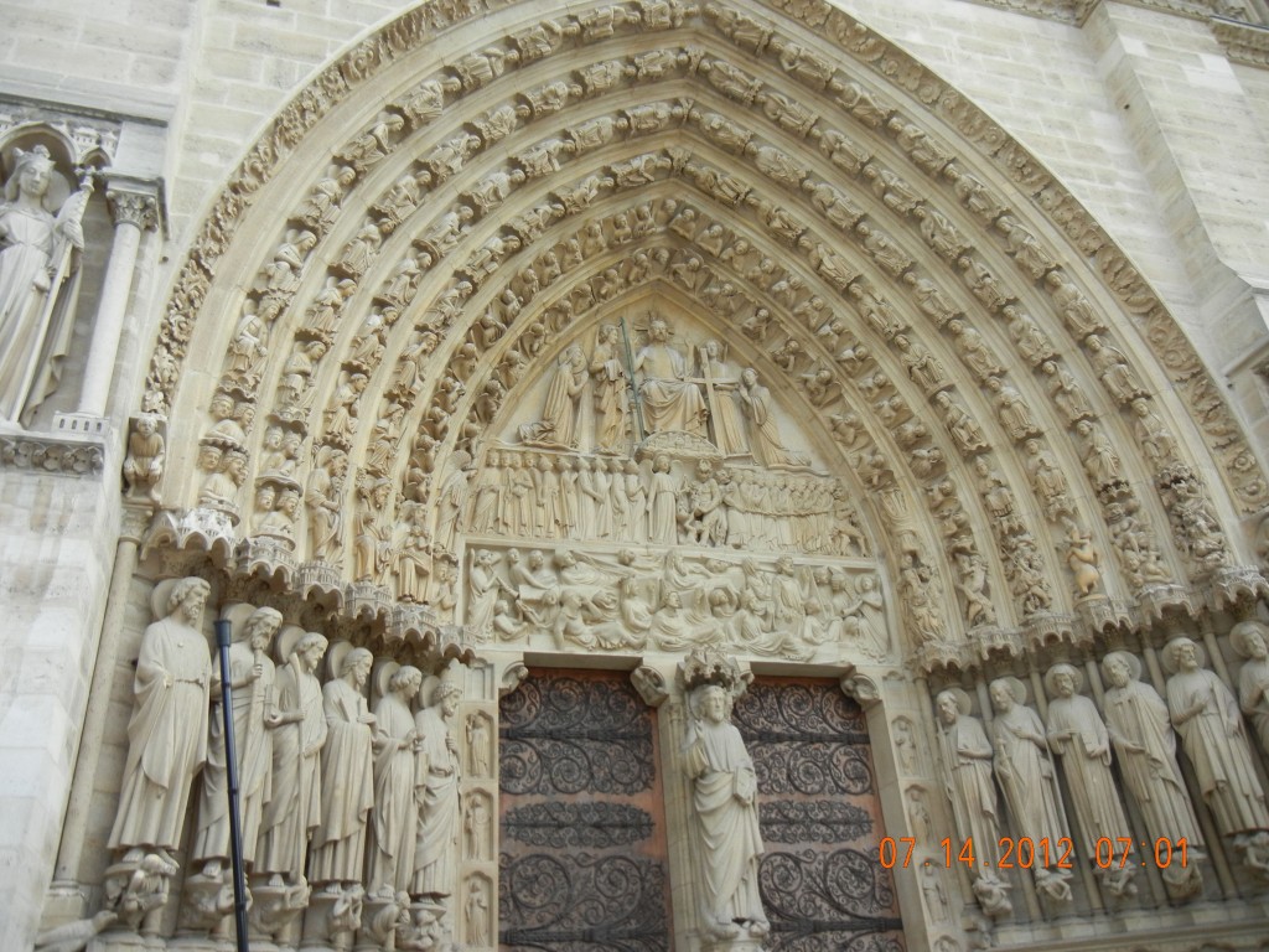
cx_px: 634
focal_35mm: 30
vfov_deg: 46.8
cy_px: 476
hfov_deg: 60.0
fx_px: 1100
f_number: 3.5
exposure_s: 1/362
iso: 160
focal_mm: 5.4
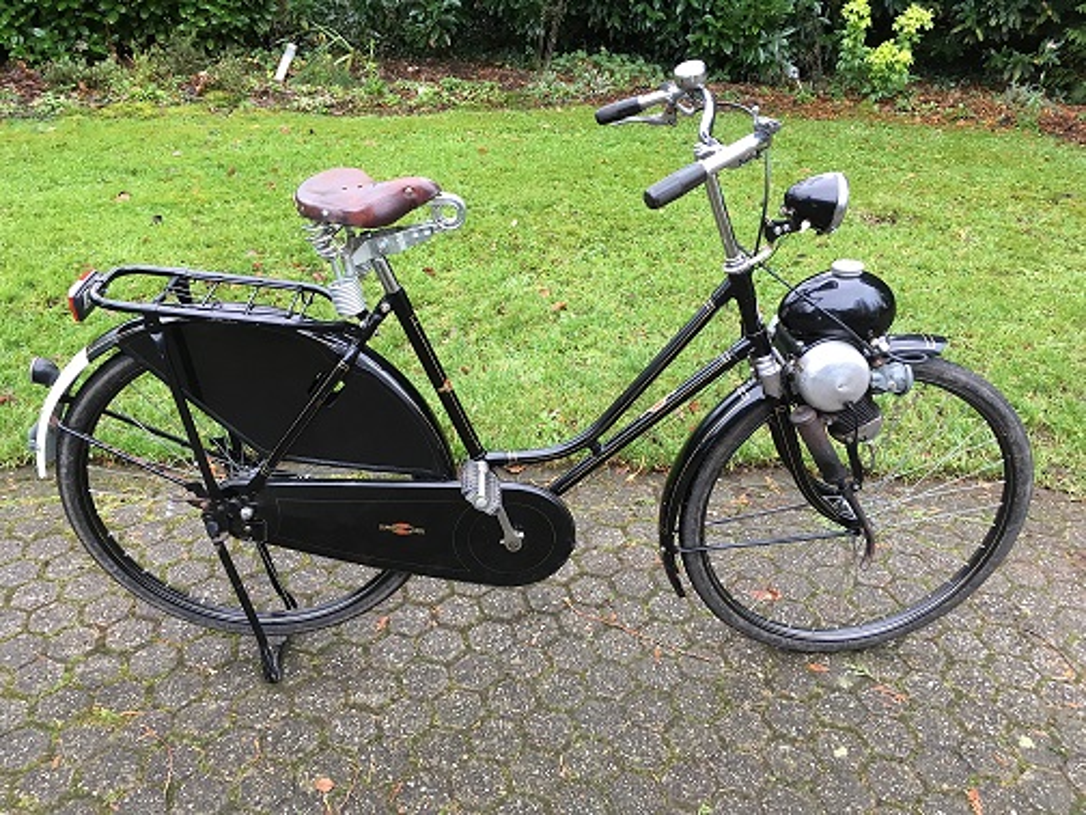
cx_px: 543
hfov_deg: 61.7
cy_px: 408
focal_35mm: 29
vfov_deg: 48.2
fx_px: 910
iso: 100
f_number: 2.2
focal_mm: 4.15
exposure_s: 1/33
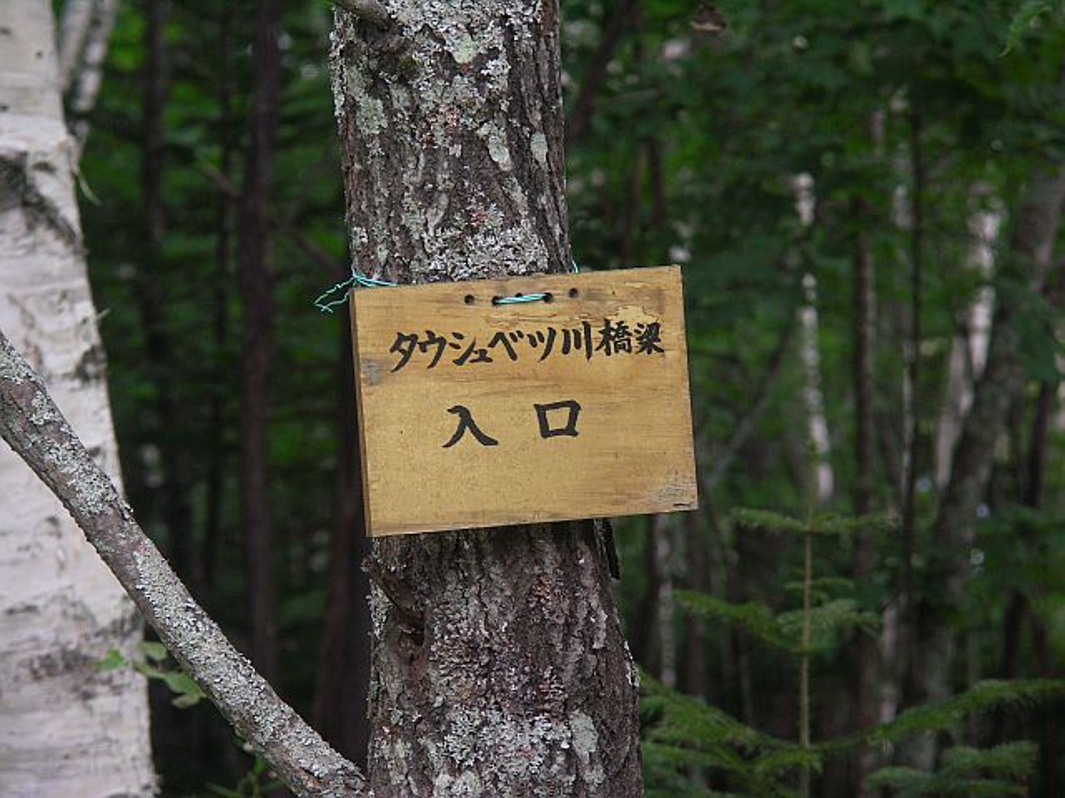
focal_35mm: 181
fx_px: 5569
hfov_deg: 10.9
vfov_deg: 8.2
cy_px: 399
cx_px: 532
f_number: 3.5
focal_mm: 46.6
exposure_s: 1/200
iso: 200
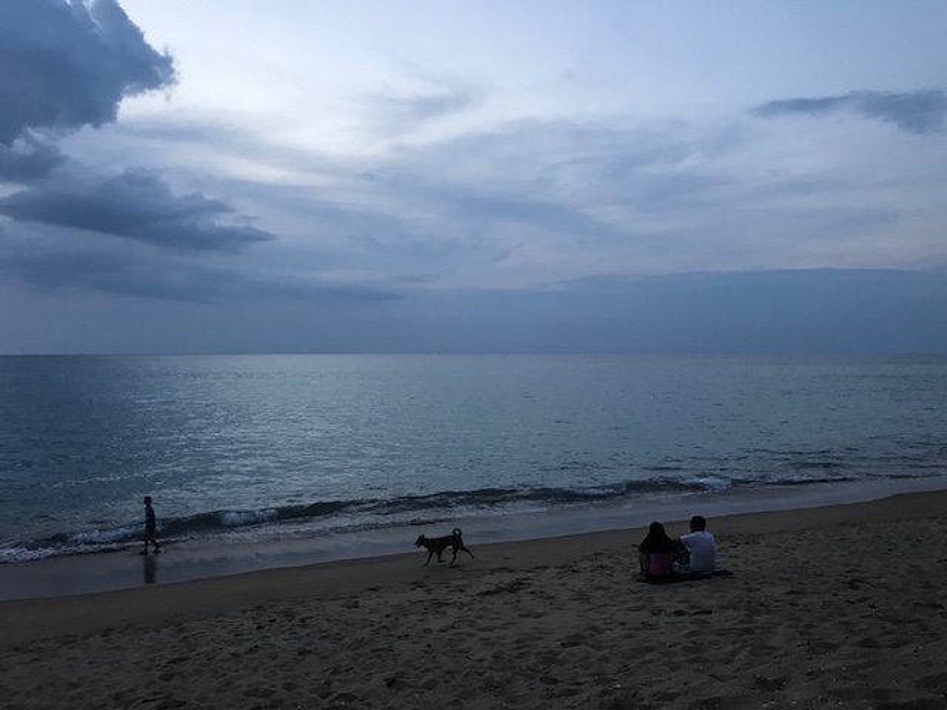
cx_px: 474
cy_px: 355
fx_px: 766
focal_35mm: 28
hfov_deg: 63.4
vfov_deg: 49.7
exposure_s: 1/33
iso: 25
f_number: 1.8
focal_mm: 3.99
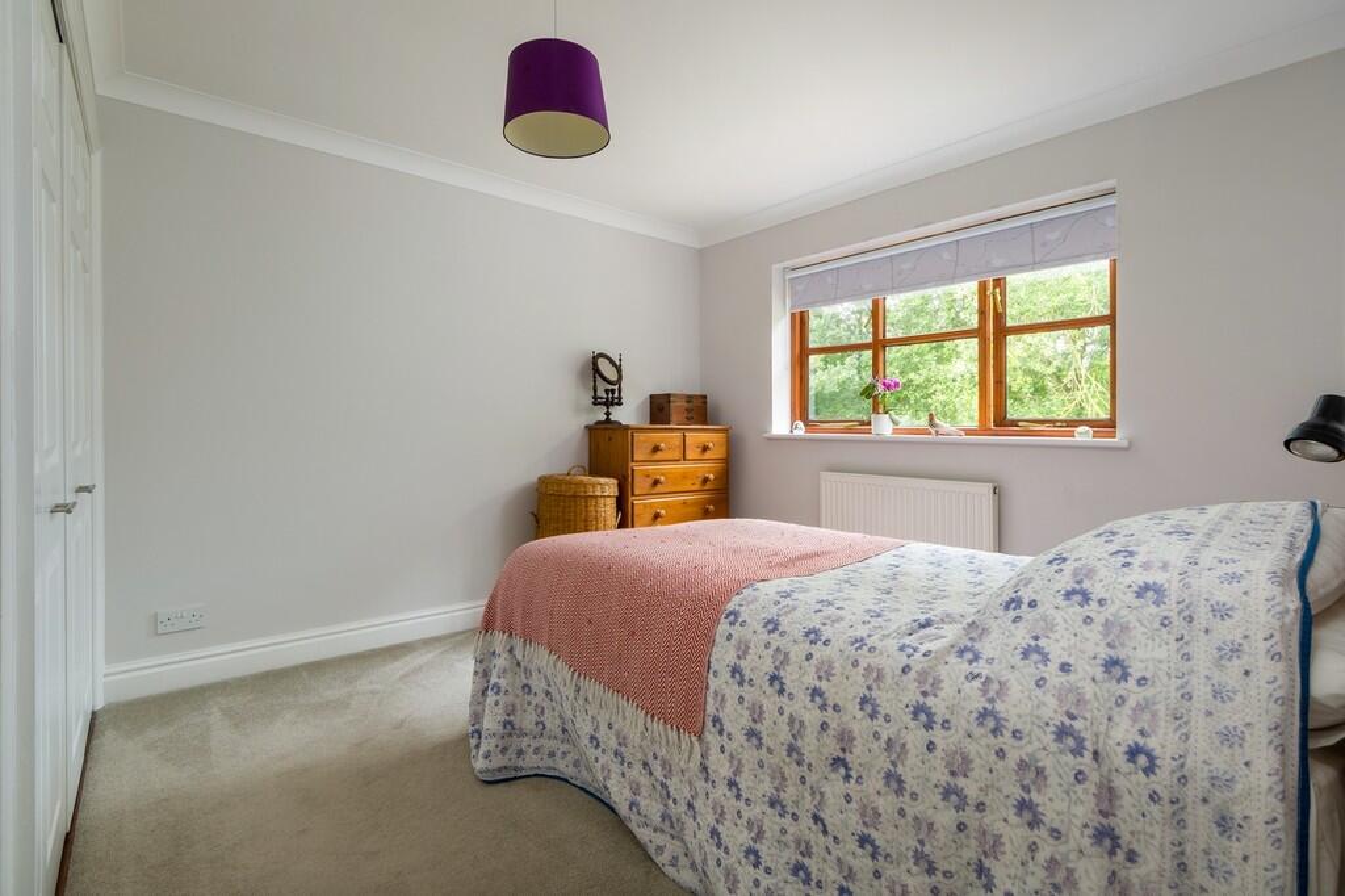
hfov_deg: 100.4
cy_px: 448
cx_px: 672
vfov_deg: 77.3
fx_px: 560
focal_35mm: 15
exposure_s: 1/6
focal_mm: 10.3
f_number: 7.1
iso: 160
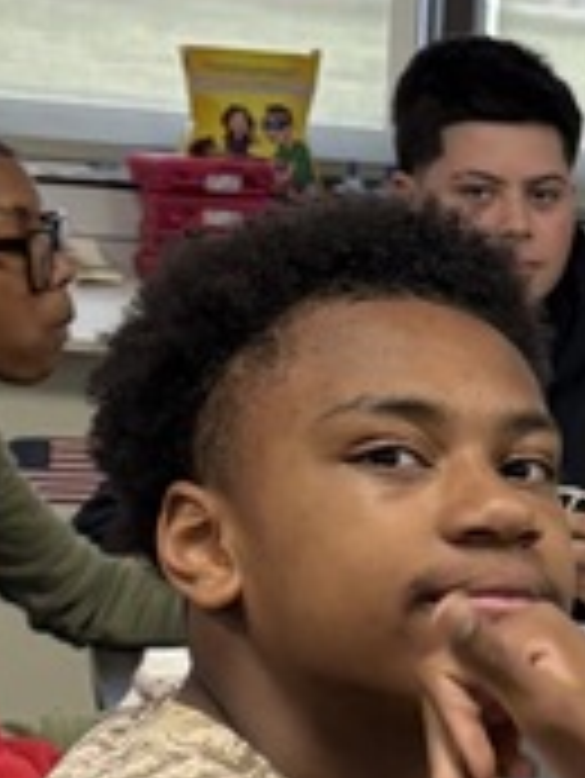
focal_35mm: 154
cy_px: 850
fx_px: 3466
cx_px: 1130
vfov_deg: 12.6
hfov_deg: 9.1
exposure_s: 1/60
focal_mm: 5.96
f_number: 1.6
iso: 200
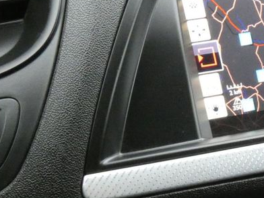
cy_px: 195
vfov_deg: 13.6
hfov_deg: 17.8
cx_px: 284
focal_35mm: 107
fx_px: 816
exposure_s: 1/40
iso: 1600
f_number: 5.6
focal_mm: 7.3
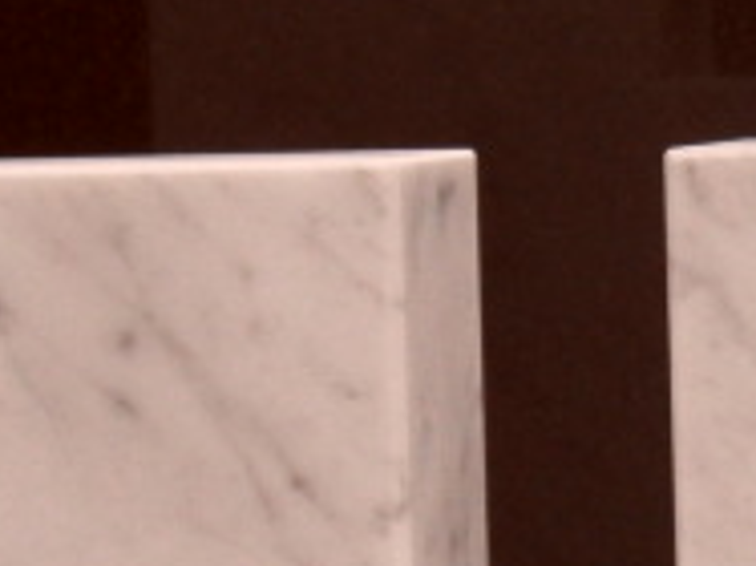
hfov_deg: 4.5
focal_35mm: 439
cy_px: 821
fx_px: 9581
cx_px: 1015
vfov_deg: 3.4
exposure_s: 1/125
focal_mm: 13.2
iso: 80
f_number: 4.2
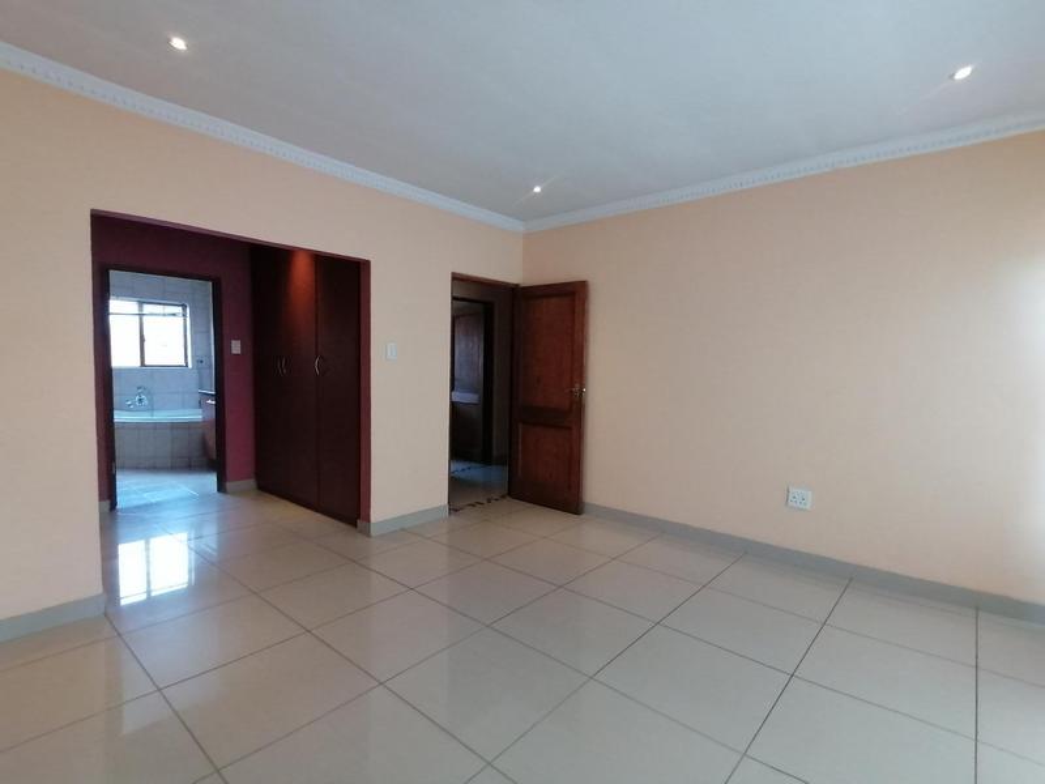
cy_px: 392
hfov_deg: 91.0
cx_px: 522
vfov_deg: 74.7
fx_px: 513
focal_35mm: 17
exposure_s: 1/33.3
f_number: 2.4
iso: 200
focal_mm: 1.78
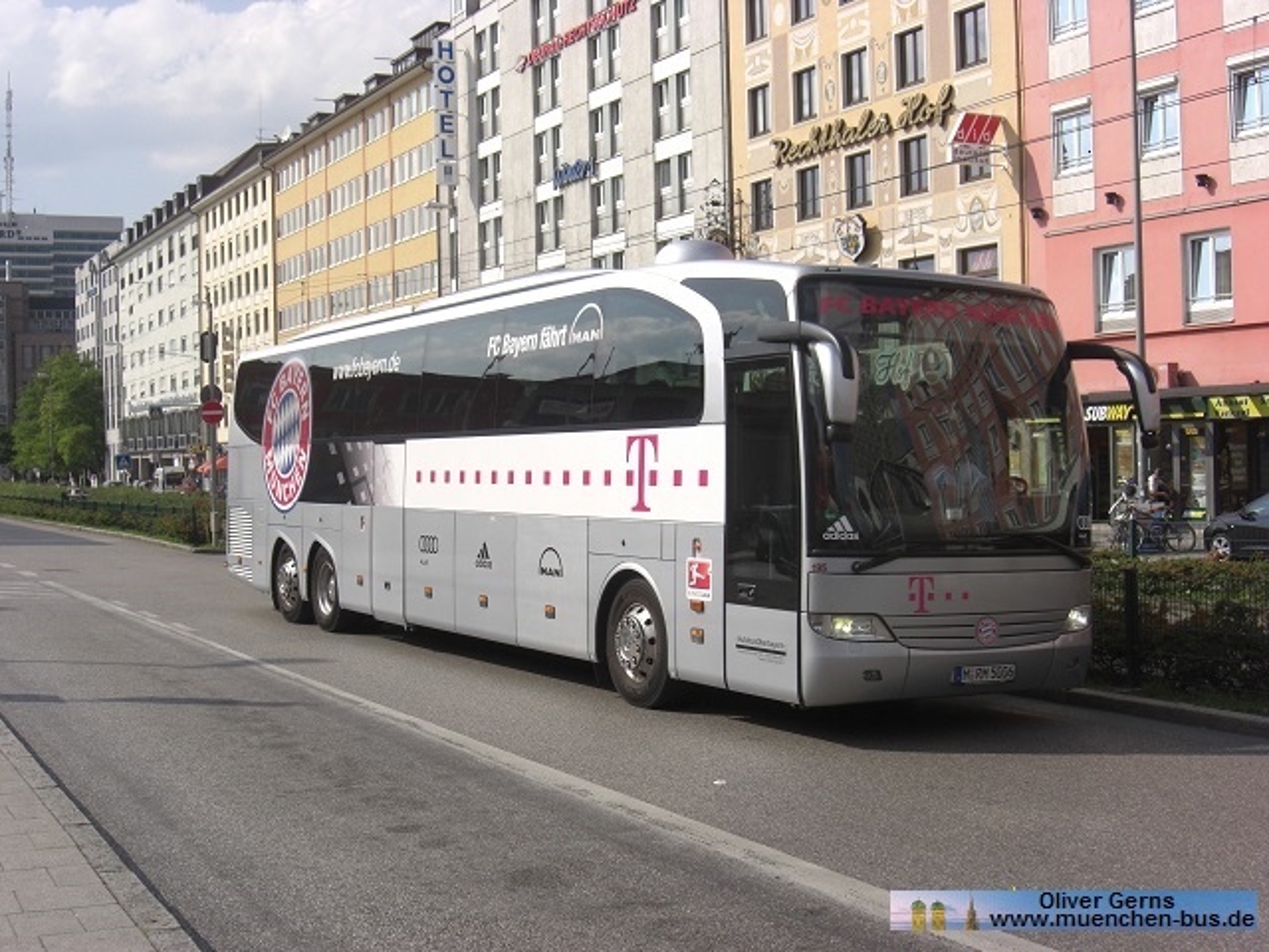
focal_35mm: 46
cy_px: 476
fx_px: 1686
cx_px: 634
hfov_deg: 41.2
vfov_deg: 31.5
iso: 80
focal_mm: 9.5
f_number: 4.4
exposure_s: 1/1000
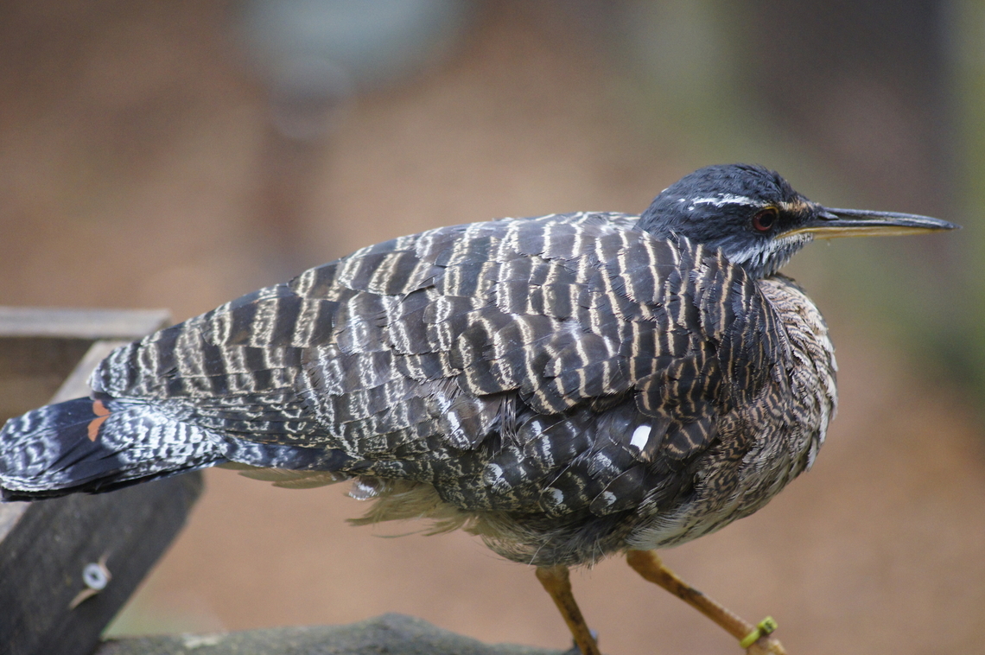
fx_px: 6151
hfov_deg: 9.2
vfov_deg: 6.1
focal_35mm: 225
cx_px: 492
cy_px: 328
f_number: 4.5
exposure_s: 1/80
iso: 1600
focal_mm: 150
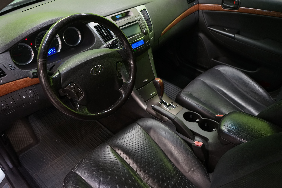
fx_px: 235
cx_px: 141
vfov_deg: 43.6
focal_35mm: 30
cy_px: 94
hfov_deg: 61.9
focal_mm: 30
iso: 1600
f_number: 5.6
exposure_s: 1/20
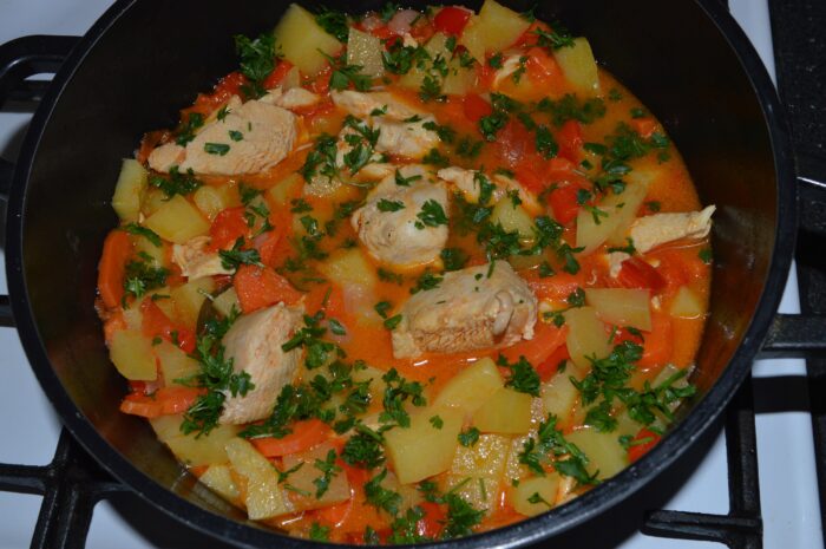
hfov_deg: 49.6
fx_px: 894
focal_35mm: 39
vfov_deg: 34.1
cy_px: 274
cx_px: 413
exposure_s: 1/60
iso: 100
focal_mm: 26
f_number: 8
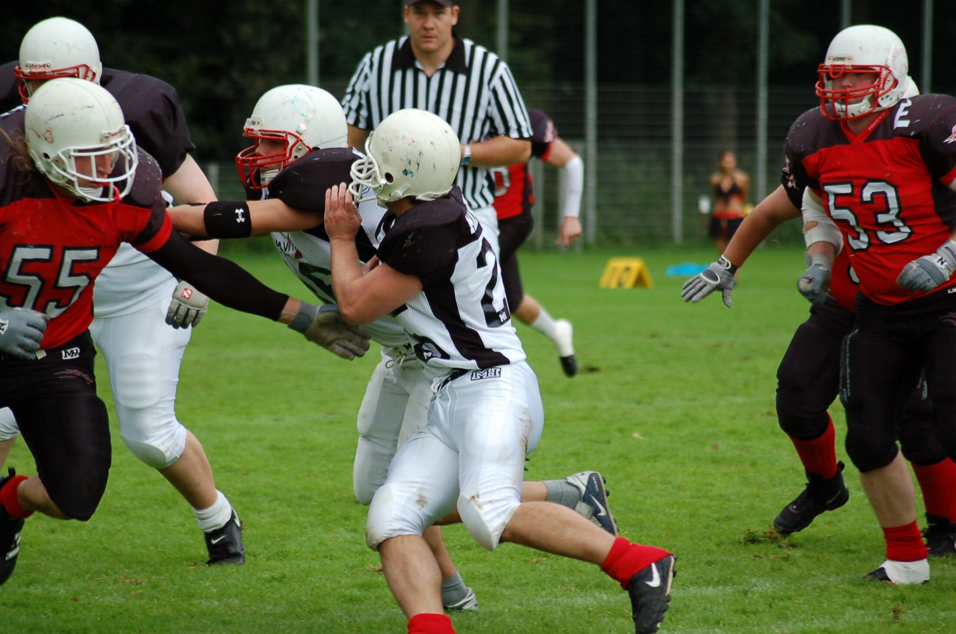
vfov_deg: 6.1
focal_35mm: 225
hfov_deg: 9.2
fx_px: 5964
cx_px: 478
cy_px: 317
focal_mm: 150
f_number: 4.5
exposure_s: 1/500
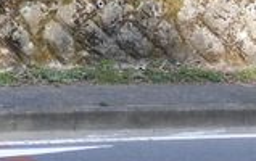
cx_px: 514
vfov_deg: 5.0
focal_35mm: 261
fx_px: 1824
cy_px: 336
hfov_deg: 7.7
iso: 100
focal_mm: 8.9
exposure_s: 1/100
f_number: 4
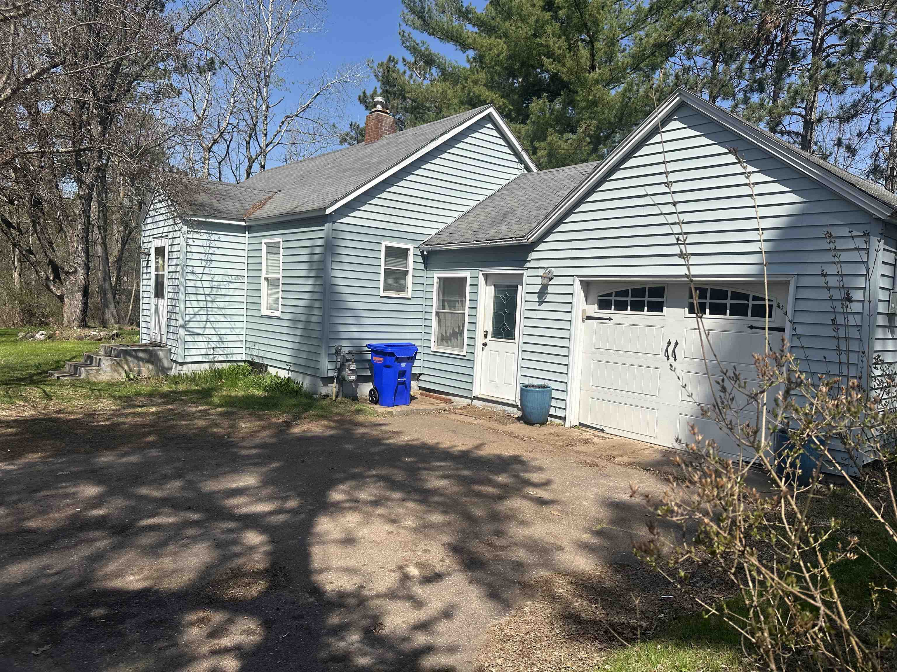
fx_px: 622
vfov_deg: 56.8
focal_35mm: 24
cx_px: 448
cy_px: 336
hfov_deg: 71.6
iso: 80
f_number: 1.78
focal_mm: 6.86
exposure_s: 1/5000
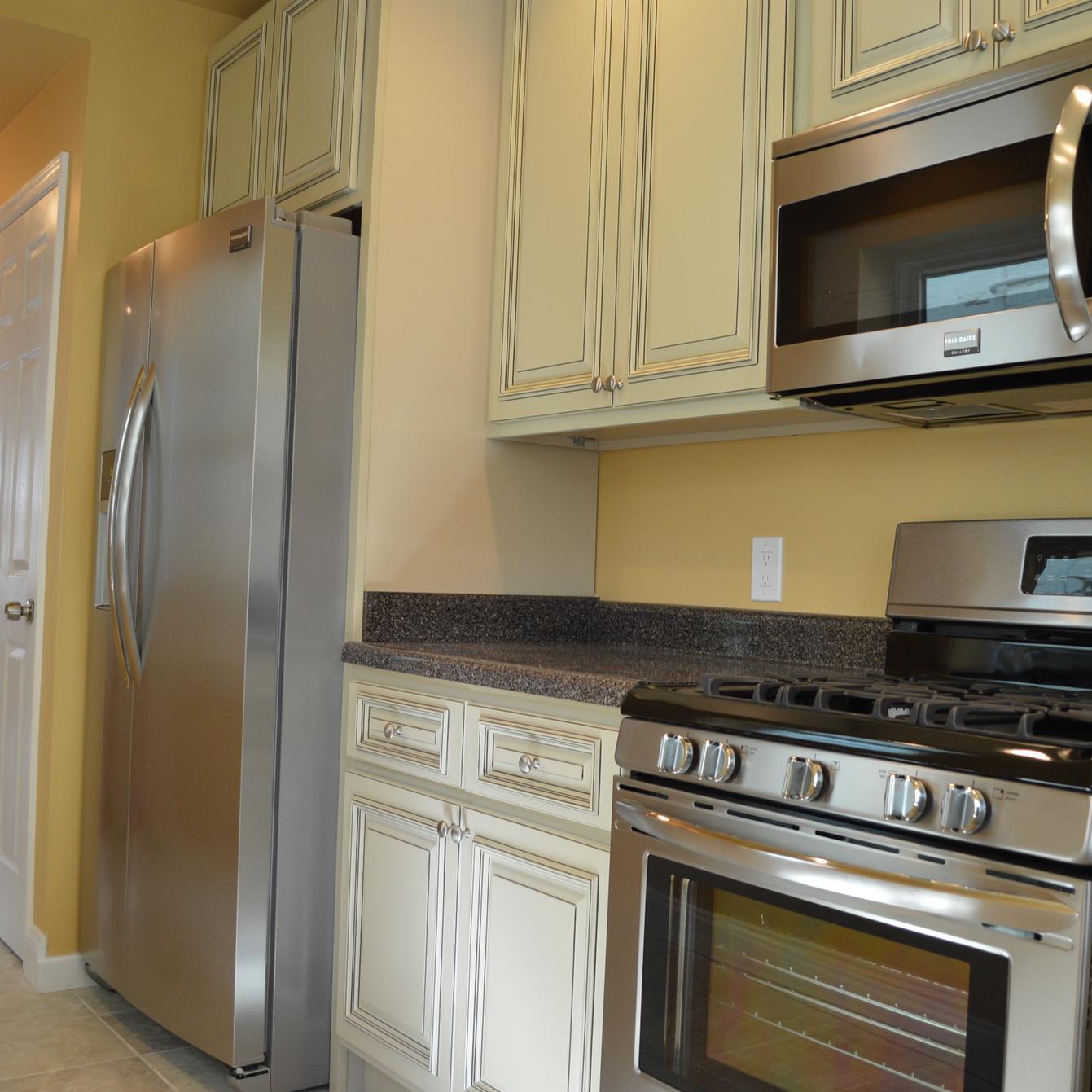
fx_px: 1249
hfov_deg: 47.2
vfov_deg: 47.2
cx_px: 599
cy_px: 544
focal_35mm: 35
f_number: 3.5
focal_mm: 18
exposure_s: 1/60
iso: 560
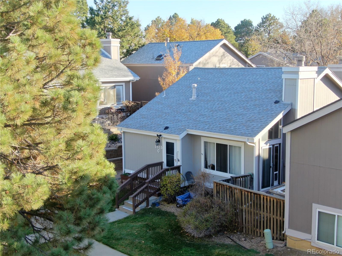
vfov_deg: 30.3
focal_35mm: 48
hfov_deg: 39.7
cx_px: 171
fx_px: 474
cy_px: 128
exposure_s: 1/60
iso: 100
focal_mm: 8.6
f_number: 3.8
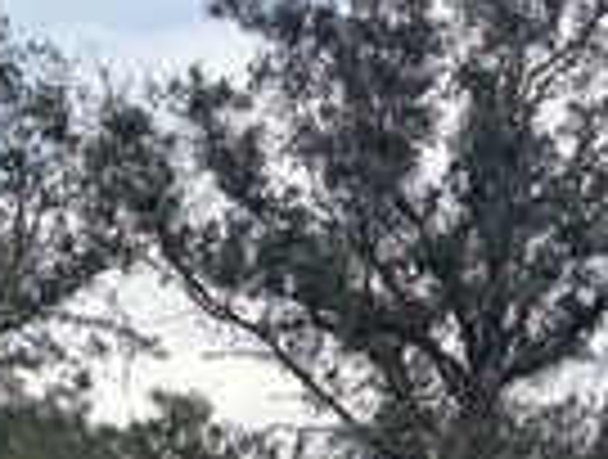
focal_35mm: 96
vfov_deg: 14.6
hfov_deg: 20.4
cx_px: 234
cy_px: 650
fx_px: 1691
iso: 50
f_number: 1.6
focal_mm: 5.96
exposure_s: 1/978
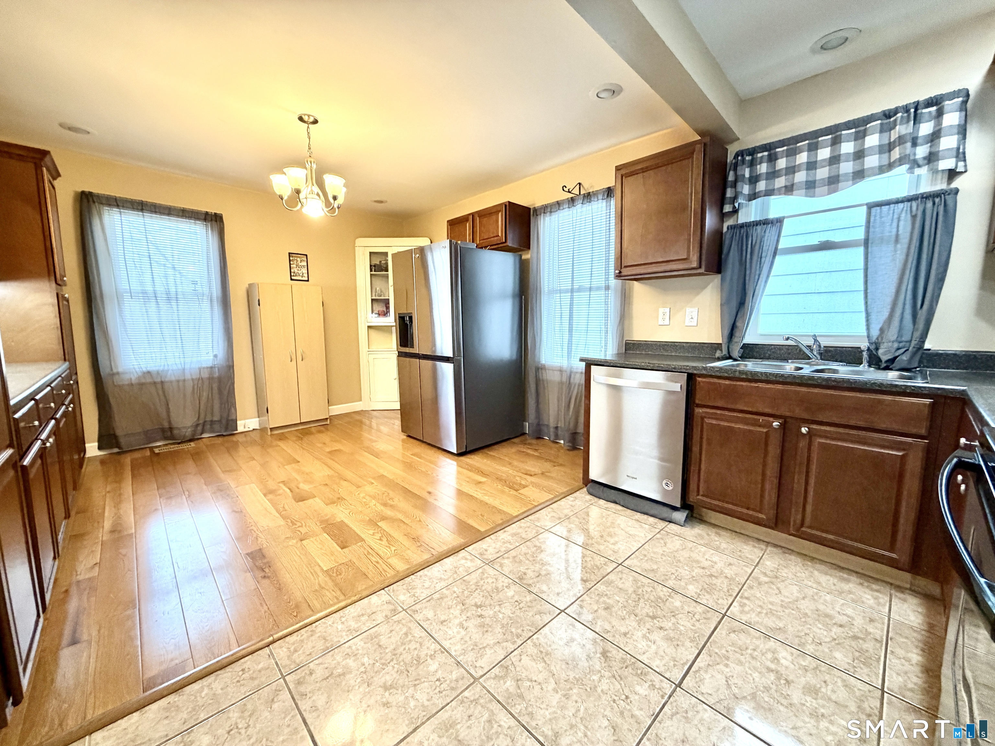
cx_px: 498
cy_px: 373
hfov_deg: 102.1
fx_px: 402
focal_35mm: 14
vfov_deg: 85.7
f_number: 2.2
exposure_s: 1/120
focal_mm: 2.22
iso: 320
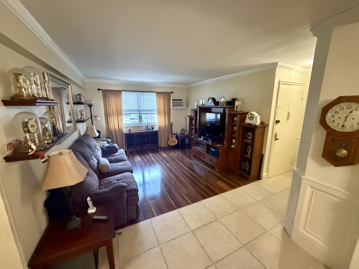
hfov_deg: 102.1
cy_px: 134
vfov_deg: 85.7
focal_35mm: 14
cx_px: 180
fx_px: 145
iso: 1000
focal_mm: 2.22
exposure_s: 1/60
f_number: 2.2
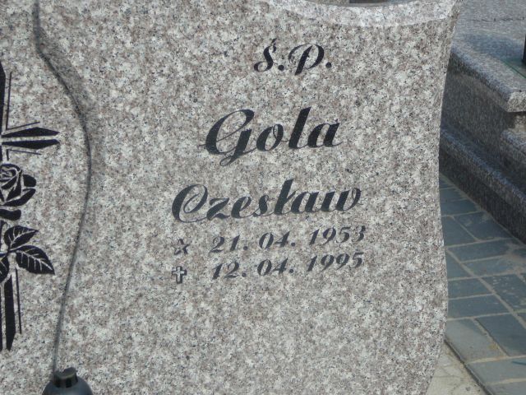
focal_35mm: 87
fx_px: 1322
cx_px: 263
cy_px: 198
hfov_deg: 22.5
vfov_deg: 17.0
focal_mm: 13
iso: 80
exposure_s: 1/800
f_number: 3.8
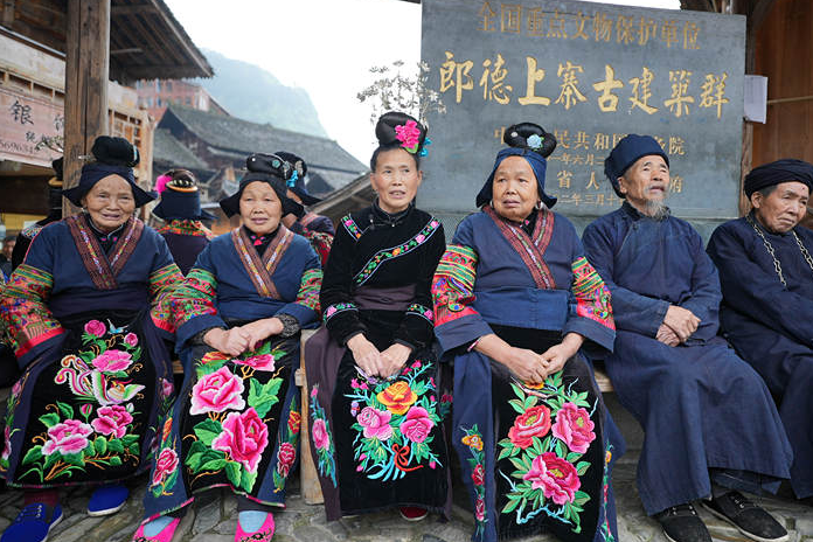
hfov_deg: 75.9
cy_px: 258
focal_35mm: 23
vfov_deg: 55.1
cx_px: 445
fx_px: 519
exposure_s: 1/60
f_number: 1.8
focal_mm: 20
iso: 200
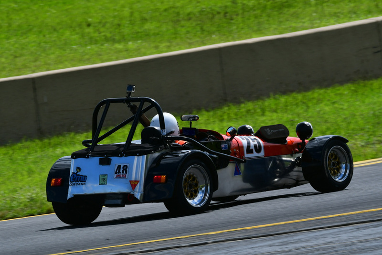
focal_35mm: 540
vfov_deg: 2.5
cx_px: 191
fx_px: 5732
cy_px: 128
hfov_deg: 3.8
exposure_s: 1/640
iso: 320
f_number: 11
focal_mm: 360
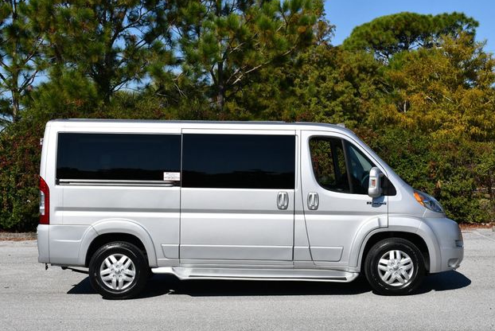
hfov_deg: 28.8
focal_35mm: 70
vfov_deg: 19.5
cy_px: 166
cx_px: 242
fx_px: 963
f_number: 10
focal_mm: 34
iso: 100
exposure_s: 1/400
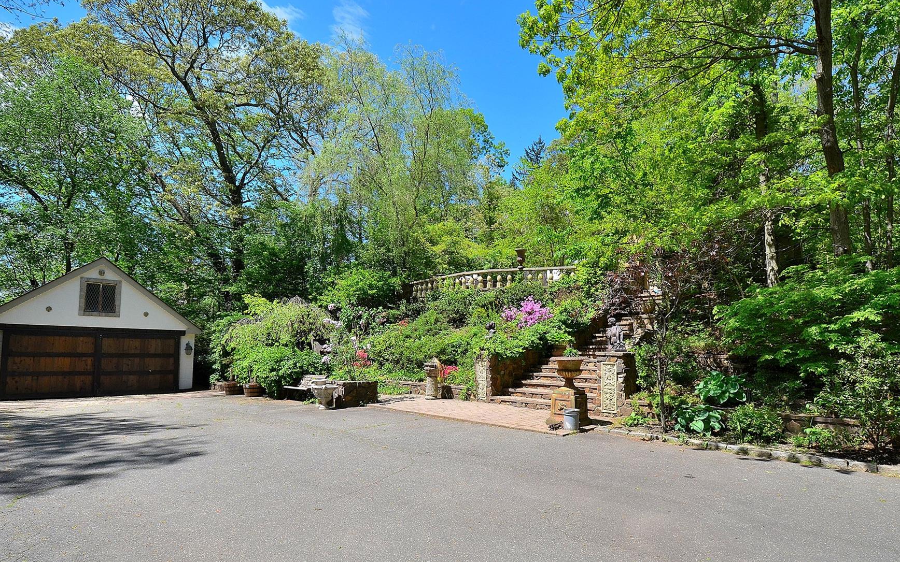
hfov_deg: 91.1
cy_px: 314
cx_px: 465
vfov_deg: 64.8
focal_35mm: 18
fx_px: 442
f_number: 8
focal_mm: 10
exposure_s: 1/250
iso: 200
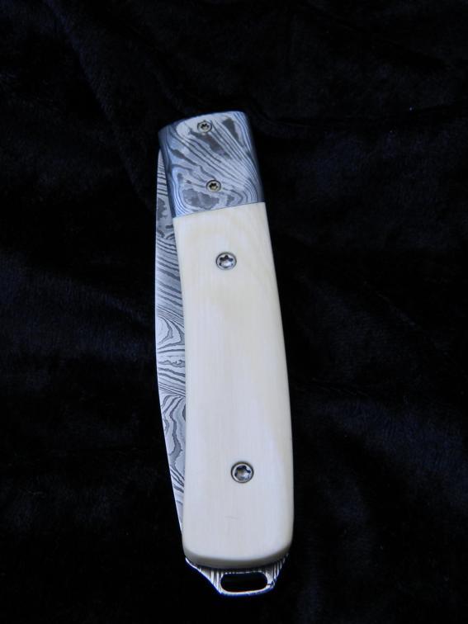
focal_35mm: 41
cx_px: 234
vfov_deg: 45.8
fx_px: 739
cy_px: 312
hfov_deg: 35.1
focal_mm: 7.3
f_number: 3.5
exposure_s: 1/40
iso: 160
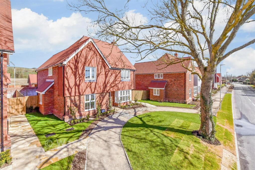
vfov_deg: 77.3
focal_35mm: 15
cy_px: 85
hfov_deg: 100.4
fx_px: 106
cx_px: 128
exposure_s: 1/1250
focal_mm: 10
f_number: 8
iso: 400
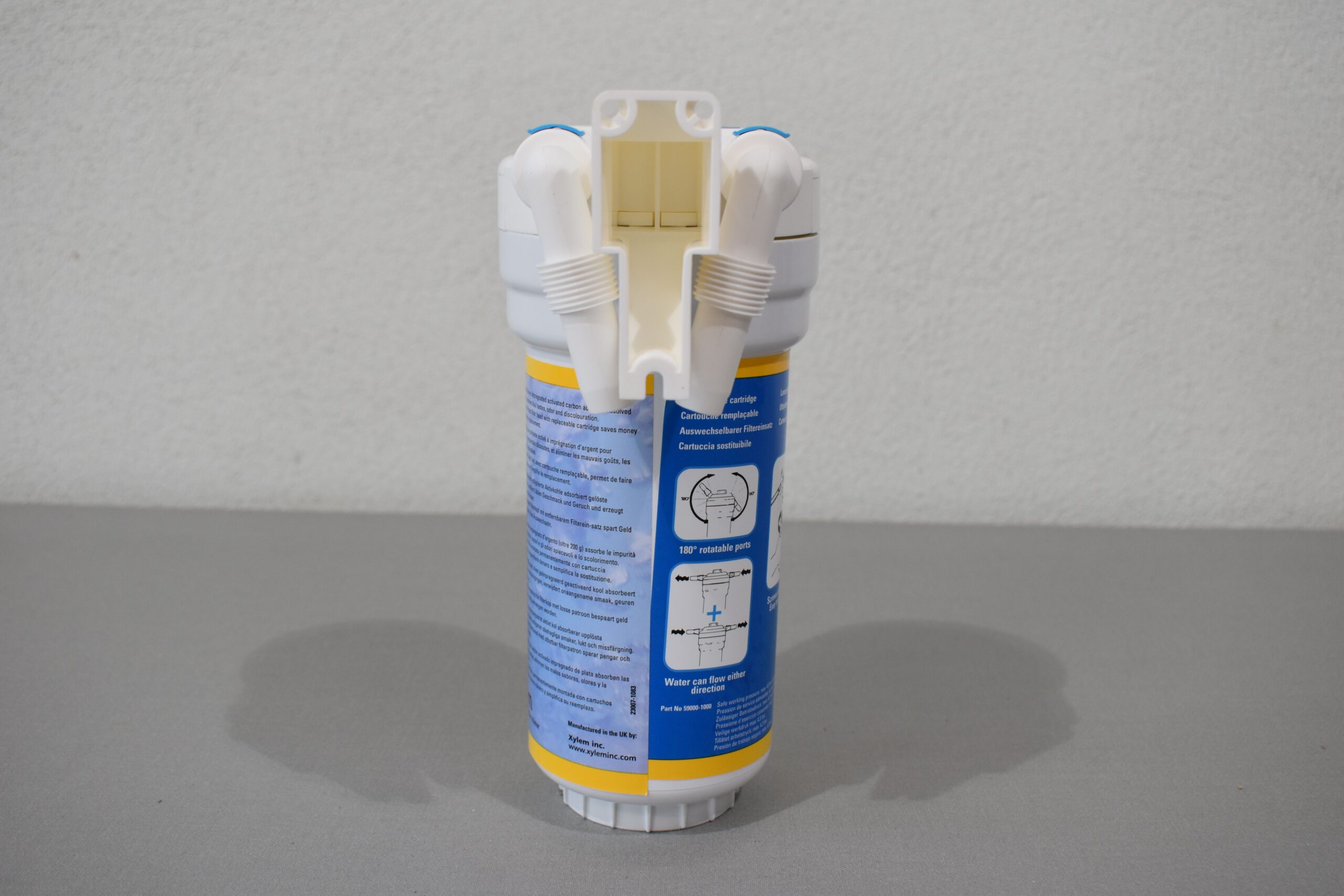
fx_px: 1512
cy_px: 448
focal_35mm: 40
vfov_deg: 33.0
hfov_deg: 47.9
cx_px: 672
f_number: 5.6
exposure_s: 1/125
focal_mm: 27
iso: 320
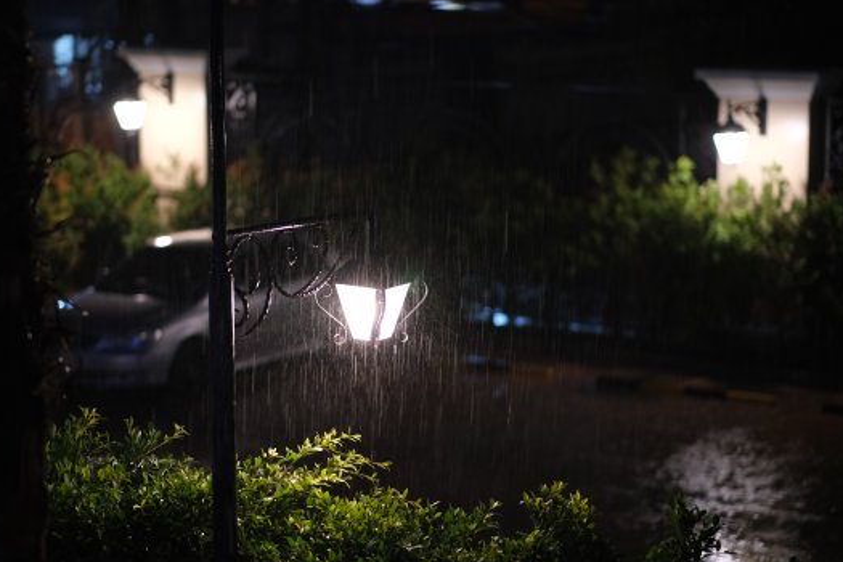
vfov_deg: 14.0
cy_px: 302
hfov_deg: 20.8
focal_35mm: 98
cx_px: 392
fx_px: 2295
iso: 1600
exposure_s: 1/70
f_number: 1.2
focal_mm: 56
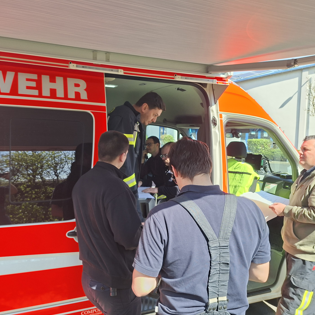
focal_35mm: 29
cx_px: 128
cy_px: 152
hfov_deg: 55.3
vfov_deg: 55.6
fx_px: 299
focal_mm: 5.54
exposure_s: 1/487
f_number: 1.8
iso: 50
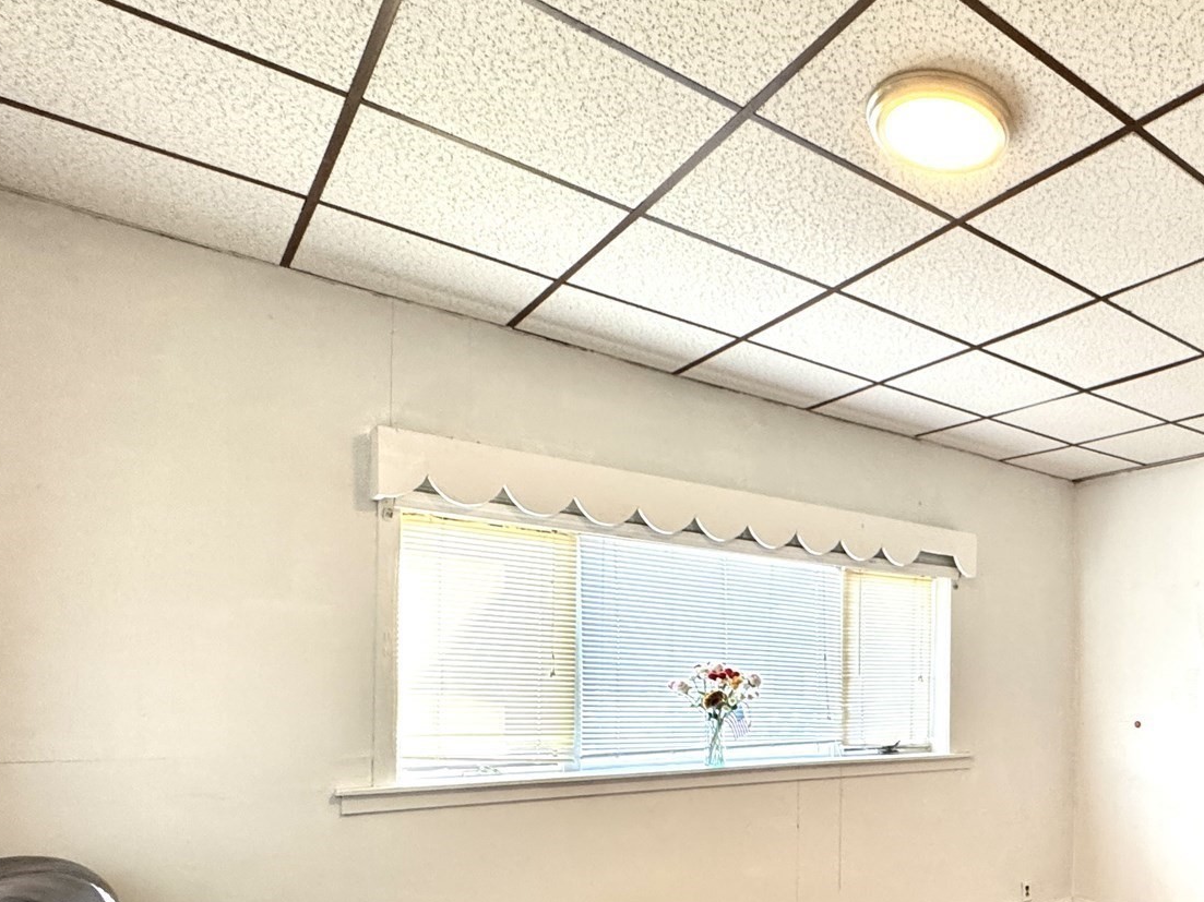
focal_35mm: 26
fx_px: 904
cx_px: 1049
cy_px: 696
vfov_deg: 50.5
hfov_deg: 59.0
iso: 320
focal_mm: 2.22
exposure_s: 1/120
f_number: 2.2
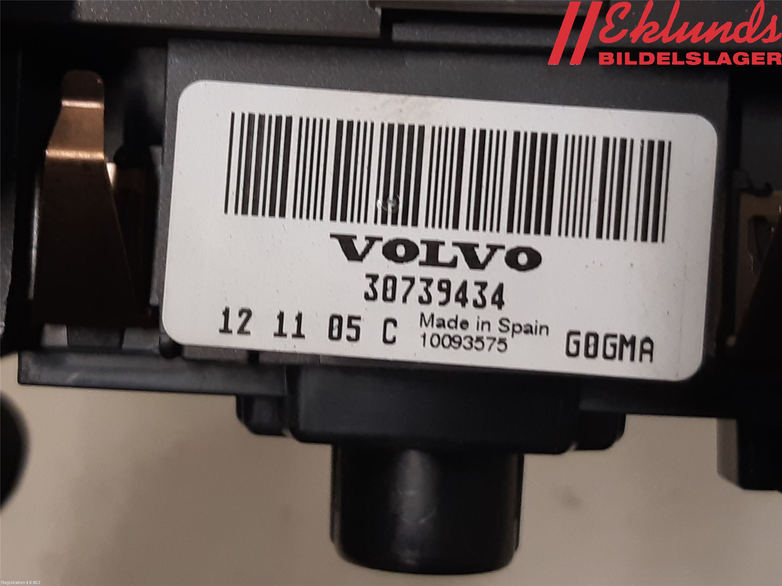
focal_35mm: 26
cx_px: 391
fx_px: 587
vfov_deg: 53.1
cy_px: 293
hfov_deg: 67.3
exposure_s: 1/50
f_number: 1.7
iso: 125
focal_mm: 3.93
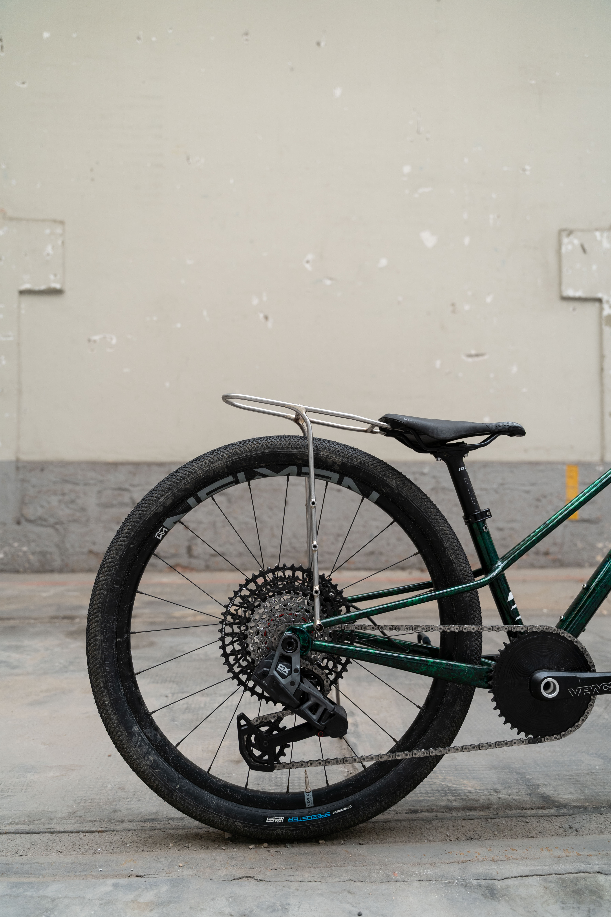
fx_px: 611
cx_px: 306
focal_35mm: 24
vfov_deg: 73.7
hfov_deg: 53.1
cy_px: 458
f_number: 2.8
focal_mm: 24
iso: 250
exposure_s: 1/125
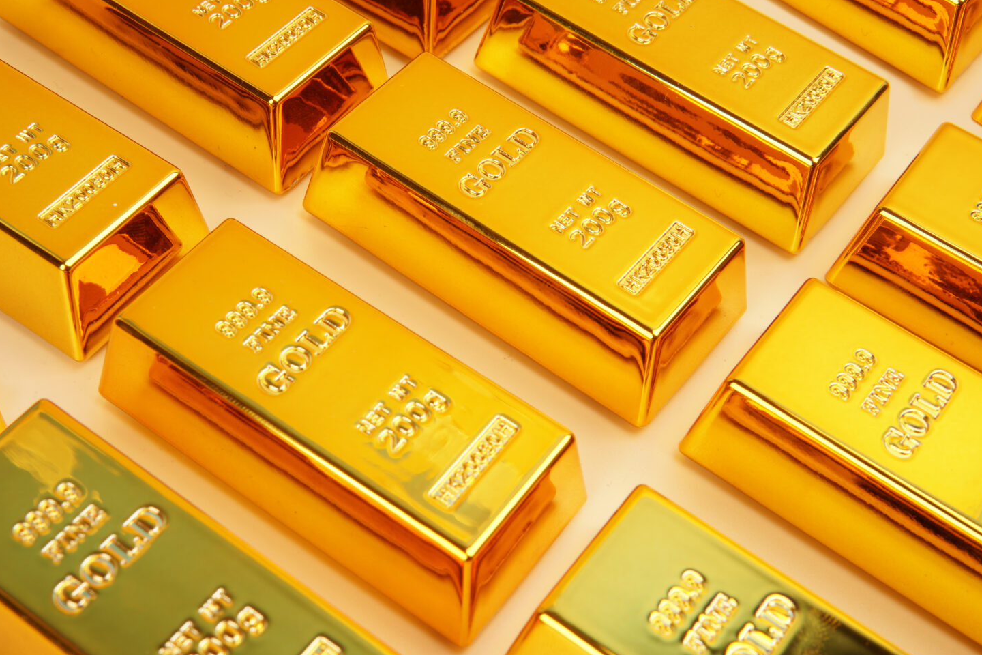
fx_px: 1309
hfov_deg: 41.1
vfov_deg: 28.1
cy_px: 342
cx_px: 466
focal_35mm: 48
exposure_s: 1/50
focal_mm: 30
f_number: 16
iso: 100
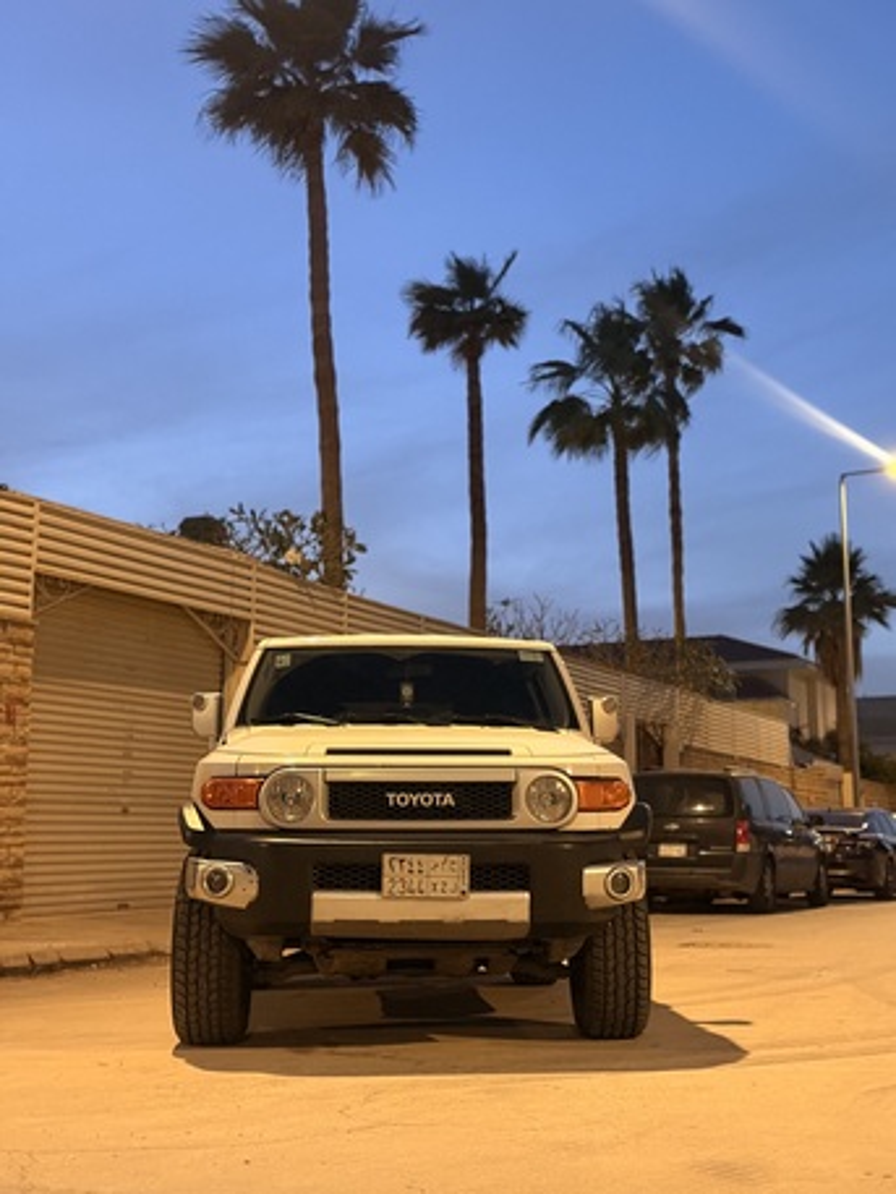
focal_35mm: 48
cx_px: 448
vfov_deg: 39.6
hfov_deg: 30.3
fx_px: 1656
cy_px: 597
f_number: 1.78
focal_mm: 6.76
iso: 640
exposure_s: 1/30
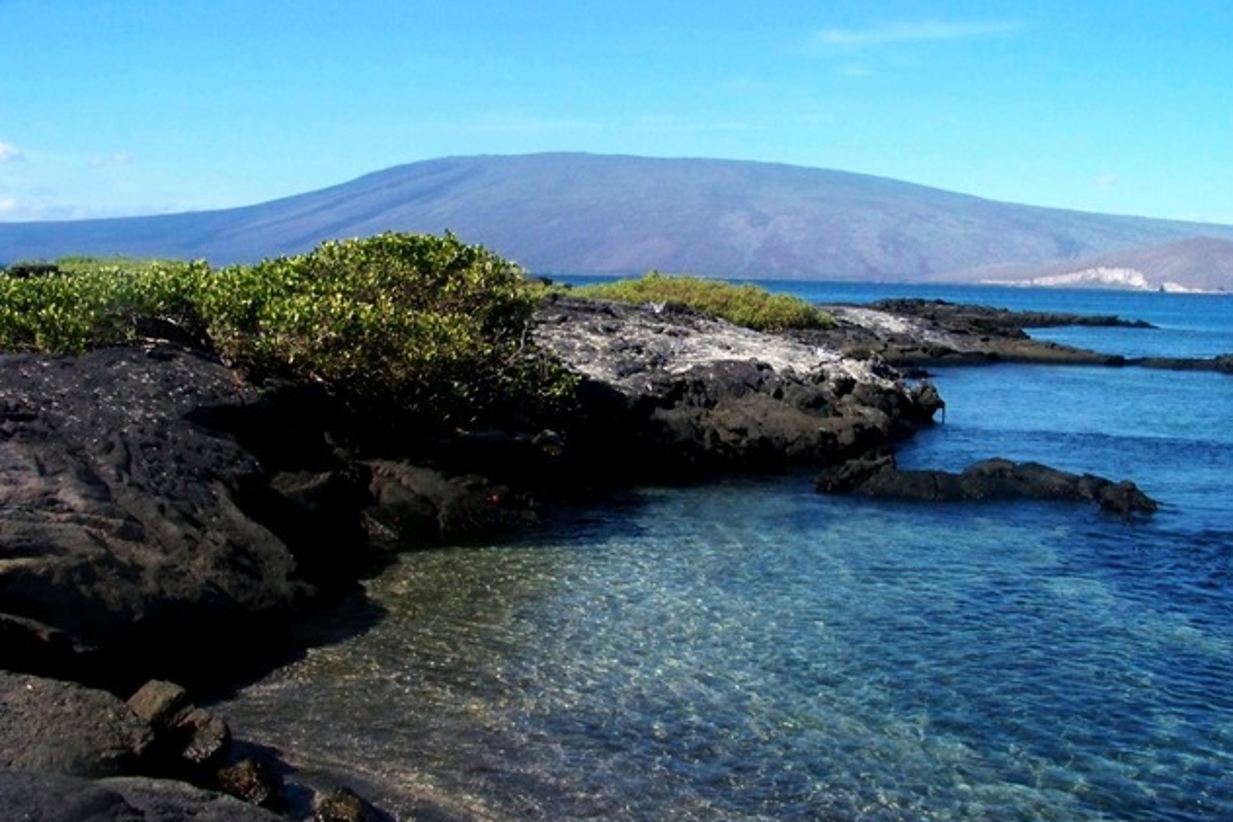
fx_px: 1335
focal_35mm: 39
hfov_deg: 49.6
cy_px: 463
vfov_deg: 34.1
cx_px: 618
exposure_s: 1/1250
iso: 400
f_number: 5.6
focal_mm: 6.8
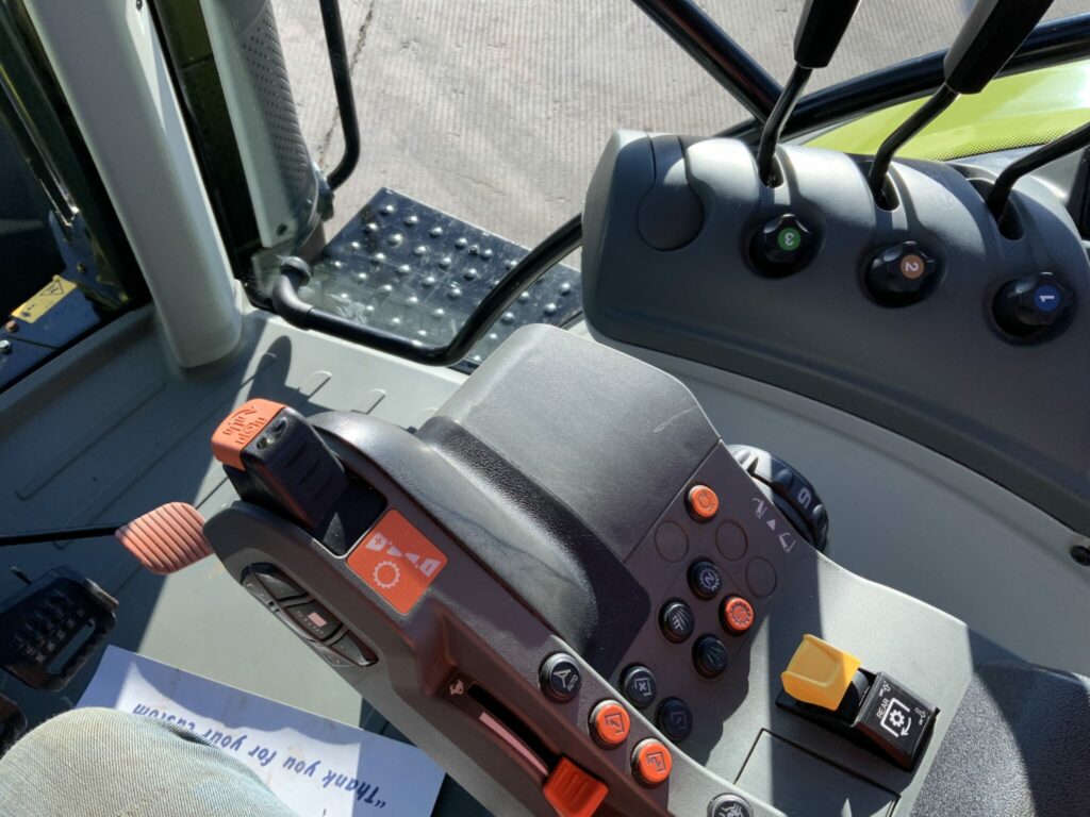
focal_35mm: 29
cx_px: 545
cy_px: 408
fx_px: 913
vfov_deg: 48.2
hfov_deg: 61.7
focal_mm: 3
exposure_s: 1/329
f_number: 1.8
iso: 16
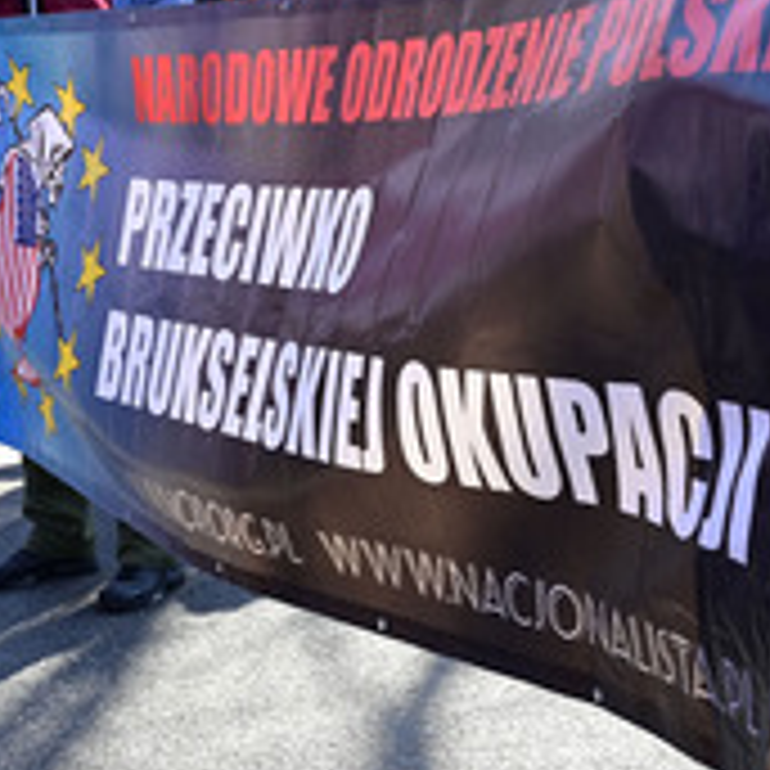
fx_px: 1941
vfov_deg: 22.3
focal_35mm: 77
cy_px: 252
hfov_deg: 22.4
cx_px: 462
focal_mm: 34.5
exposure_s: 1/250
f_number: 5.6
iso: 180
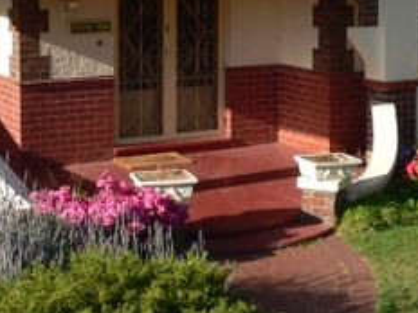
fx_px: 1123
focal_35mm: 93
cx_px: 164
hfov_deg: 21.1
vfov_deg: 15.5
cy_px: -13
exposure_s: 1/400
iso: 80
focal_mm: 6
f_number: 4
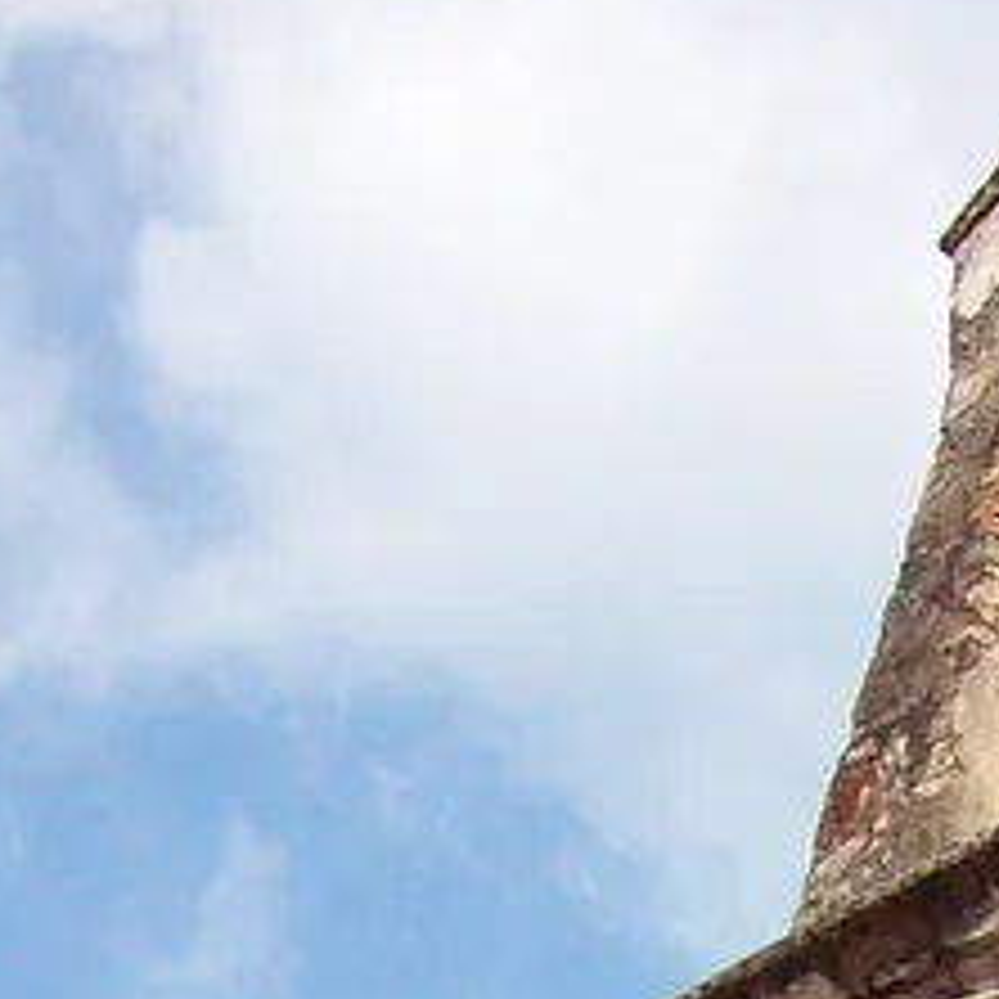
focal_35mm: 153
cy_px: 1588
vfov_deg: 10.9
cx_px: 1638
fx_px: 4996
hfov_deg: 10.9
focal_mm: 6
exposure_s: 1/1079
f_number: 4.8
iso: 140
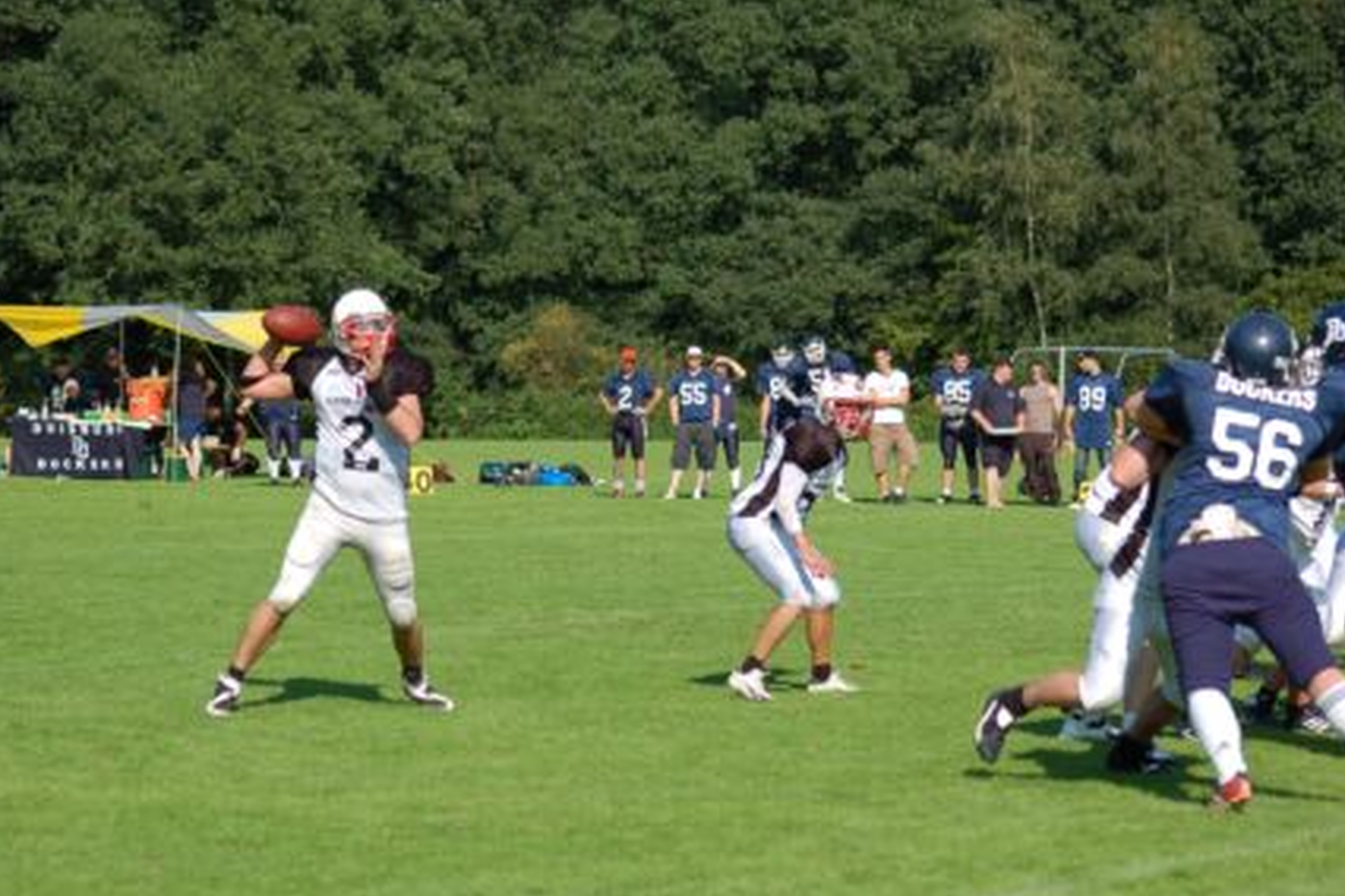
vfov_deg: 10.0
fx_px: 5118
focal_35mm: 137
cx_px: 677
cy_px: 467
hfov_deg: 15.0
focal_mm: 86
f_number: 5
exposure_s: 1/1250
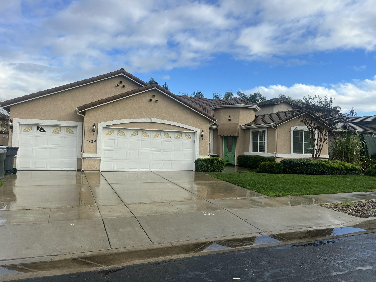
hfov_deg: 67.3
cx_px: 188
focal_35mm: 26
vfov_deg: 53.1
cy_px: 141
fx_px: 282
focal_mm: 5.1
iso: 50
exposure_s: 1/2463
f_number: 1.6
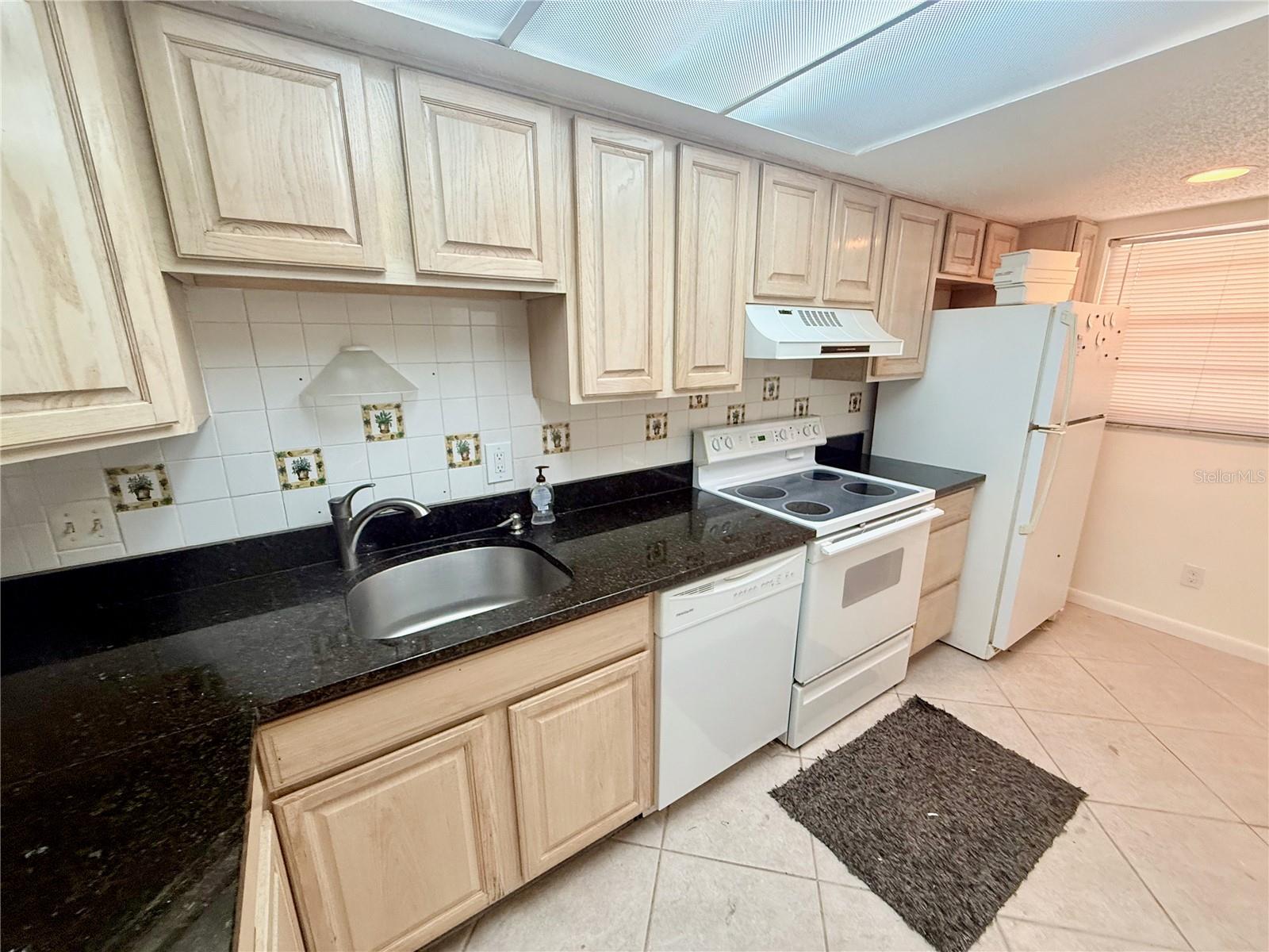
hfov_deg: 102.1
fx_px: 513
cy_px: 476
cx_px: 634
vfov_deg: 85.7
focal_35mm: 14
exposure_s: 1/120
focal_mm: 2.22
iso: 320
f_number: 2.2
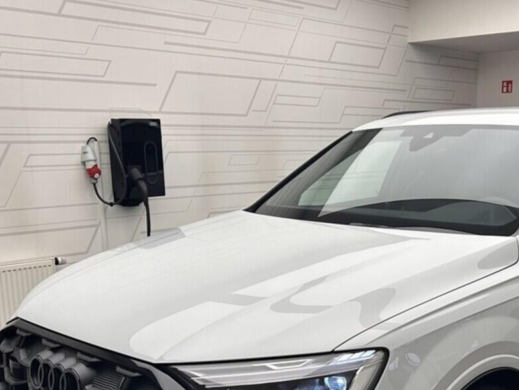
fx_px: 720
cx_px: 356
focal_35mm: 48
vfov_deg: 29.8
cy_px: 287
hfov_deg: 39.1
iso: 50
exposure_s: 1/544
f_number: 1.5
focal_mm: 5.7
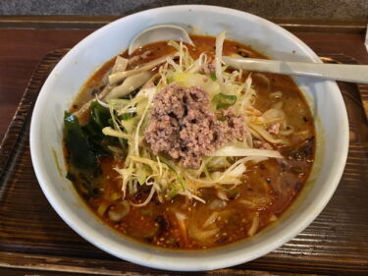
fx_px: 276
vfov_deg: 53.0
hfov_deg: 67.3
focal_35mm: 26
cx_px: 184
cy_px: 138
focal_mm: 4.25
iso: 500
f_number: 1.8
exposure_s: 1/25
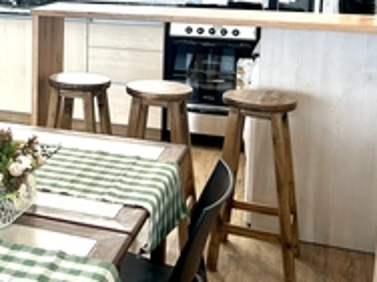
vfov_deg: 23.5
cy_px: 36
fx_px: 664
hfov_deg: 29.9
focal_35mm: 61
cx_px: 18
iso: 40
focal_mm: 5.7
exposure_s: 1/228
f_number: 1.5
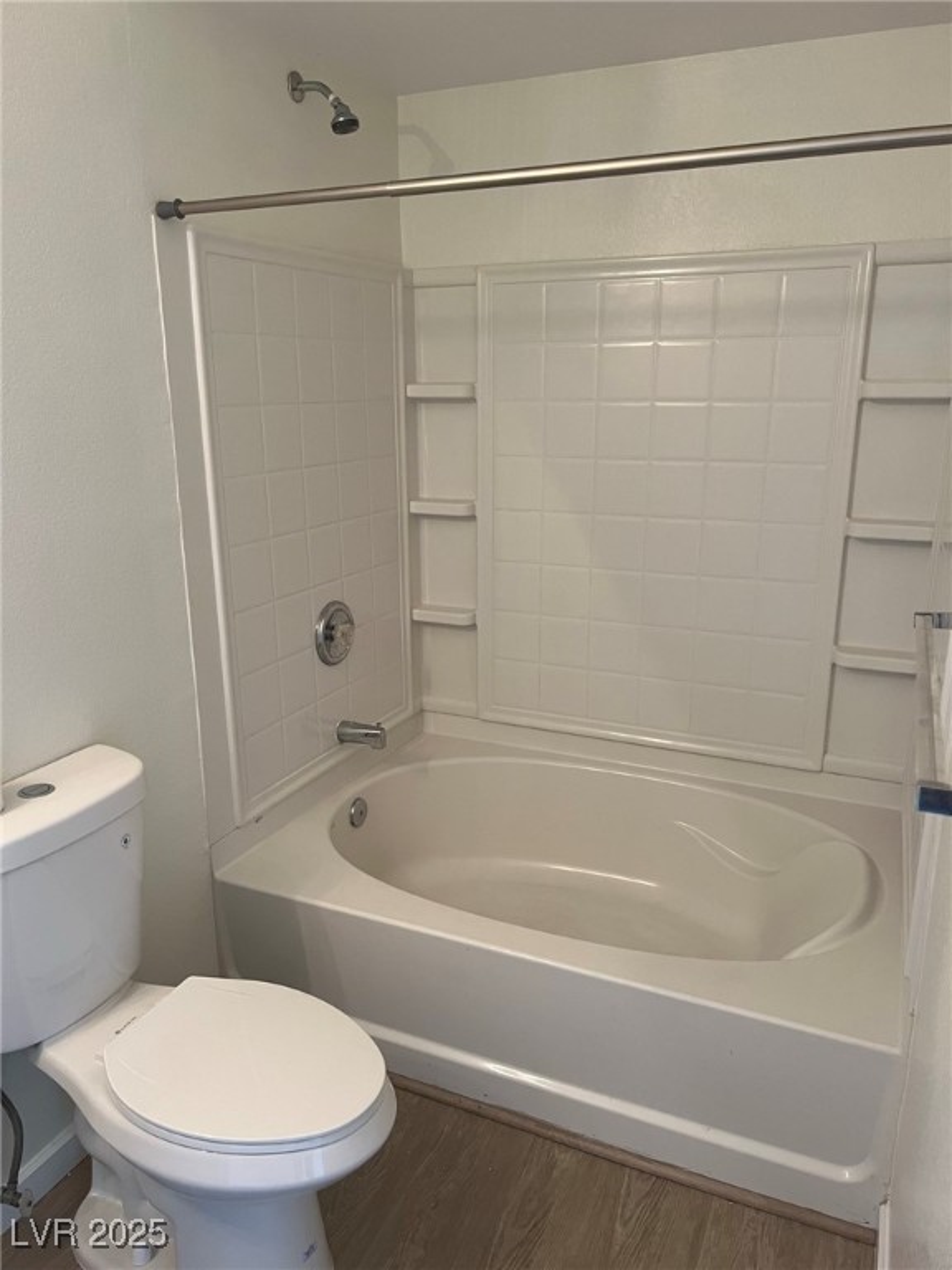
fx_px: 953
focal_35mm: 26
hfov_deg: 53.1
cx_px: 476
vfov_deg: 67.3
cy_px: 635
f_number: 1.5
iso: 160
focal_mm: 5.7
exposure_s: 1/60
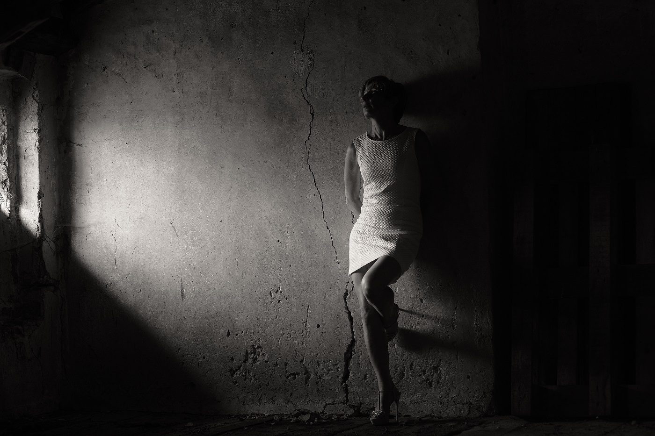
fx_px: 1546
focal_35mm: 85
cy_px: 218
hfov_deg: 23.9
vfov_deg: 16.1
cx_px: 328
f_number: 2.8
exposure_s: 1/100
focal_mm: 85
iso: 400
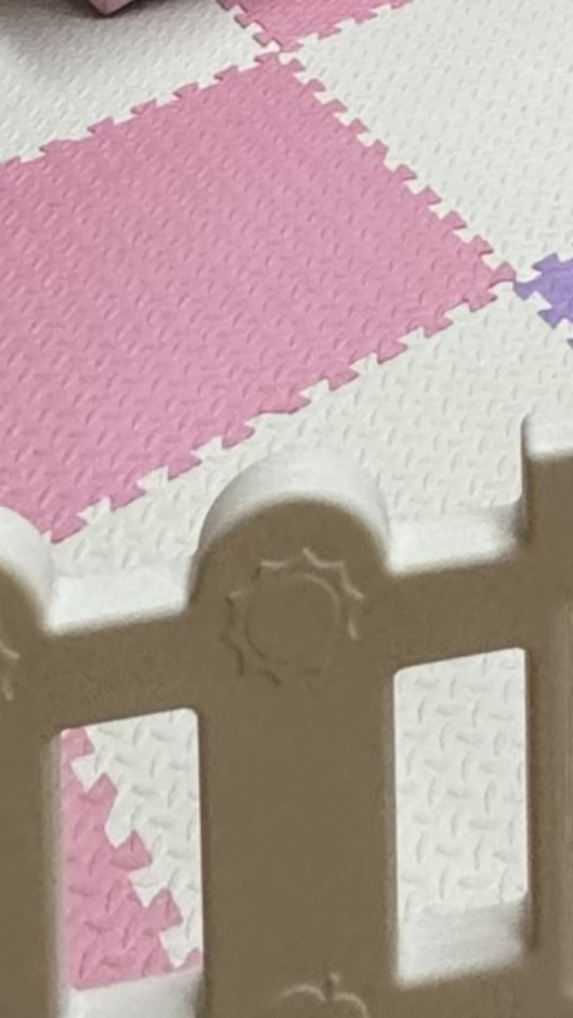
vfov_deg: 19.7
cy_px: -929
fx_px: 1890
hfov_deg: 16.4
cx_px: 721
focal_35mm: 70
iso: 320
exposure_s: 1/120
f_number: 2.2
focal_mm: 2.22
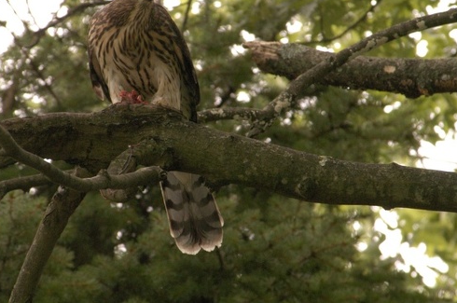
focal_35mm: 728
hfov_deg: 2.8
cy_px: 131
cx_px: 193
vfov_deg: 1.9
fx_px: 9226
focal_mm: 300
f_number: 9
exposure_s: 1/160
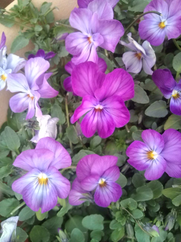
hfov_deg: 44.2
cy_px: 121
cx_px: 90
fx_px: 223
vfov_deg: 56.8
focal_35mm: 32
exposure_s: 1/16.7
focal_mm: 3.3
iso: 56
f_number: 2.8
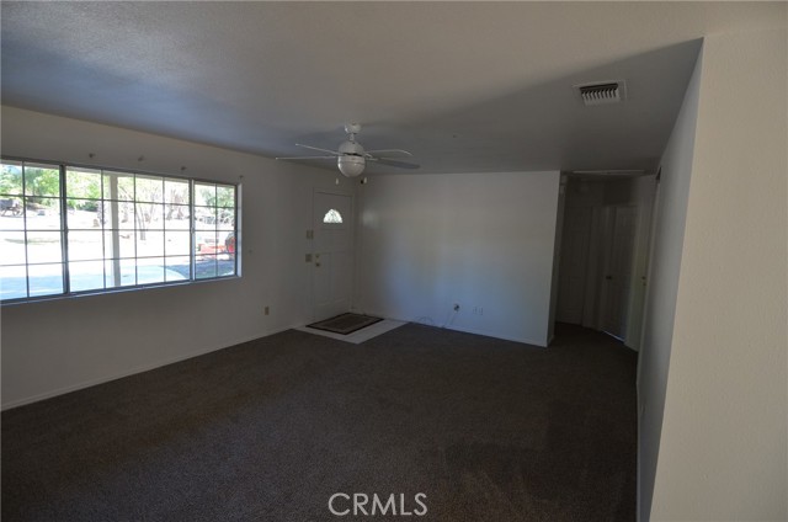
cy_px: 261
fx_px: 393
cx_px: 394
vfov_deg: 67.2
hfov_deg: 90.1
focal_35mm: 18
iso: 400
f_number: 5
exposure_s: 1/100
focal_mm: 12
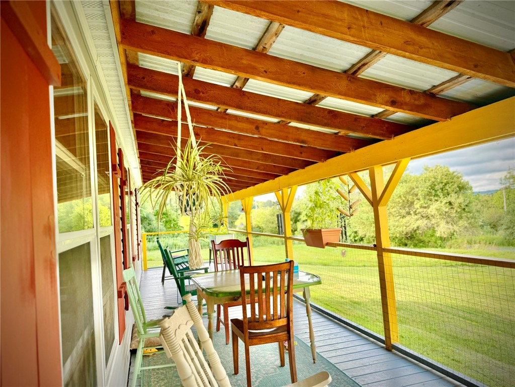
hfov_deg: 71.6
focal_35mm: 24
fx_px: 357
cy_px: 194
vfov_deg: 56.8
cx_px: 258
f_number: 1.78
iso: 64
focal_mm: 6.76
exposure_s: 1/204
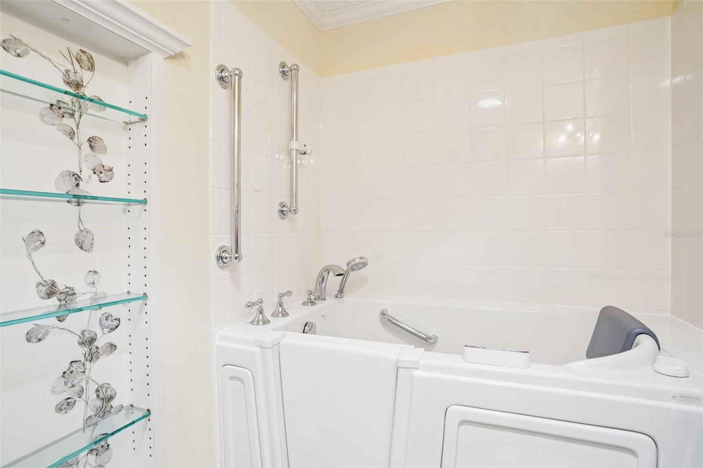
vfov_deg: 70.4
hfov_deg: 93.3
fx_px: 332
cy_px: 234
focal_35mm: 17
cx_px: 352
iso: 400
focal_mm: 17
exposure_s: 1/15
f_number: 8
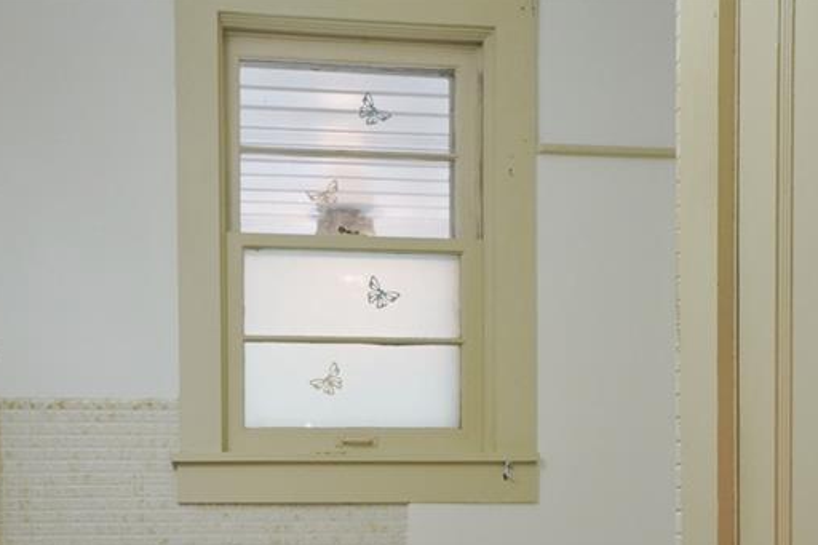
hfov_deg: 33.3
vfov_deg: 21.8
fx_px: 1363
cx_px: 336
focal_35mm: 60
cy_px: 537
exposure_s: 1/160
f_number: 4
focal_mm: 20
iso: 1000
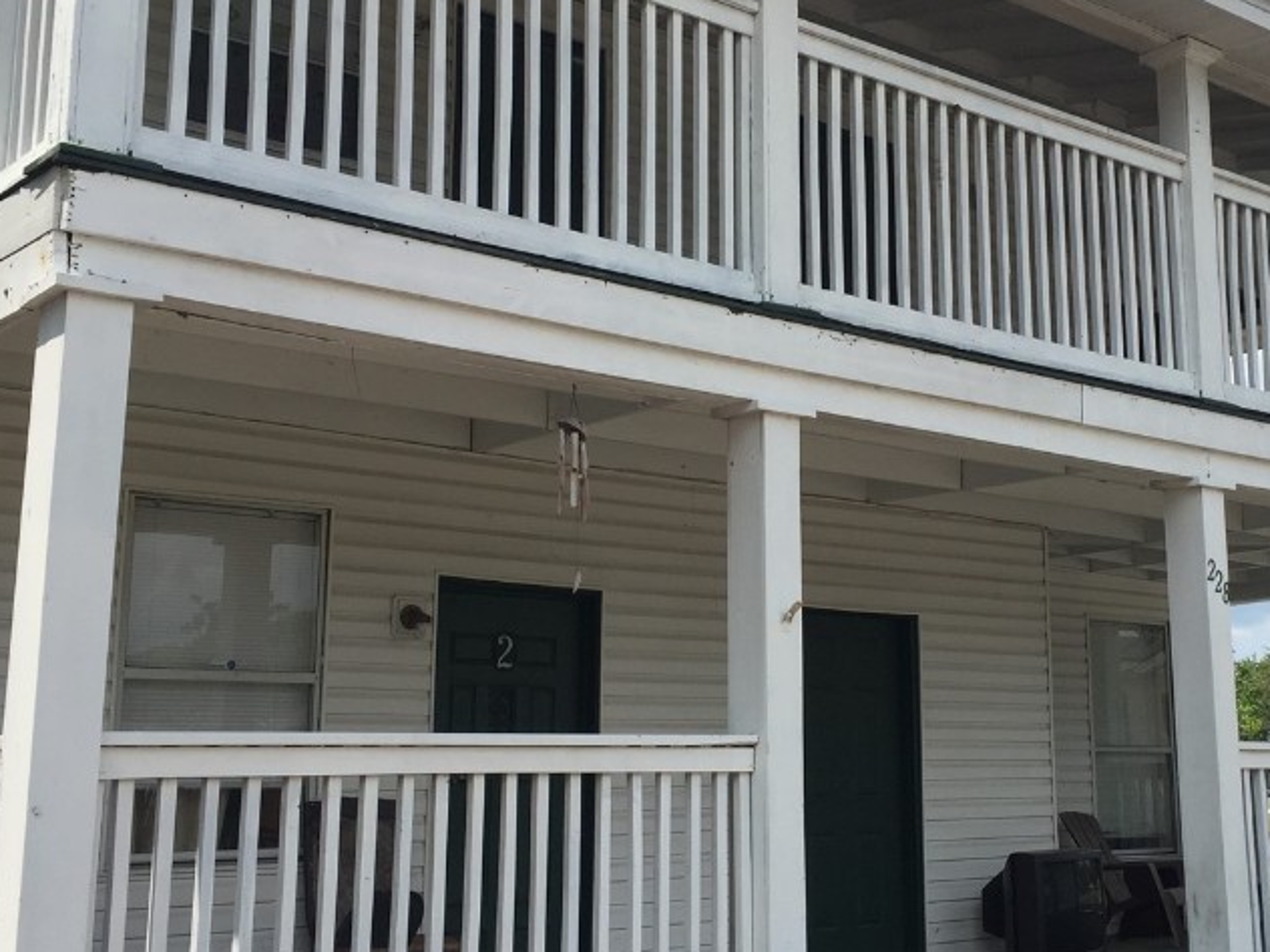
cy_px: 446
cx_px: 794
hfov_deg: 40.2
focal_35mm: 47
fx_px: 1724
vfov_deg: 30.9
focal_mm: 4.15
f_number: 2.2
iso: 32
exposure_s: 1/2083
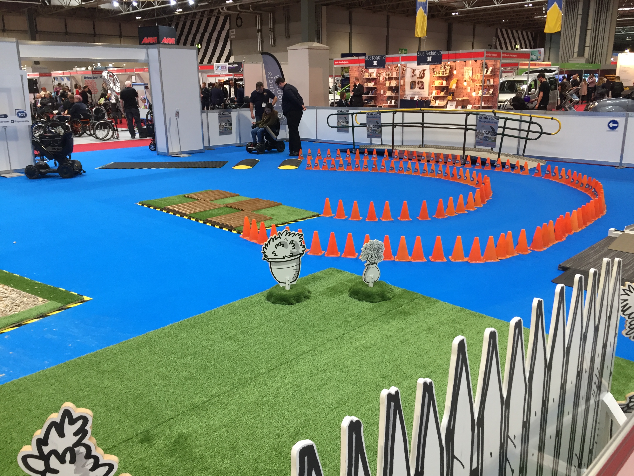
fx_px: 531
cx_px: 317
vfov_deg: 48.2
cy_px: 238
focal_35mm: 29
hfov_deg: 61.7
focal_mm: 4.15
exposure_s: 1/33
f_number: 2.2
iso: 80
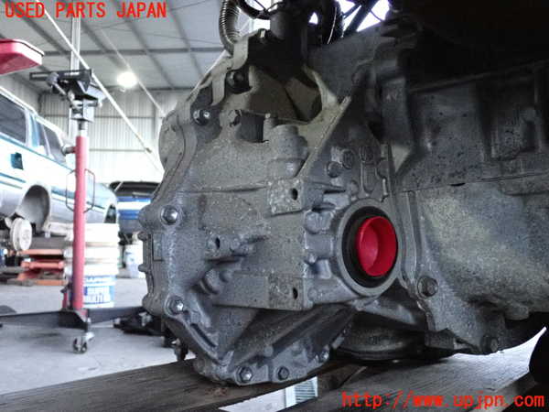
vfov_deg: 39.7
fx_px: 571
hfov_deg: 51.4
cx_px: 274
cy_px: 206
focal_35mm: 36
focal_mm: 6.37
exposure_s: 1/125
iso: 4000
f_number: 2.5
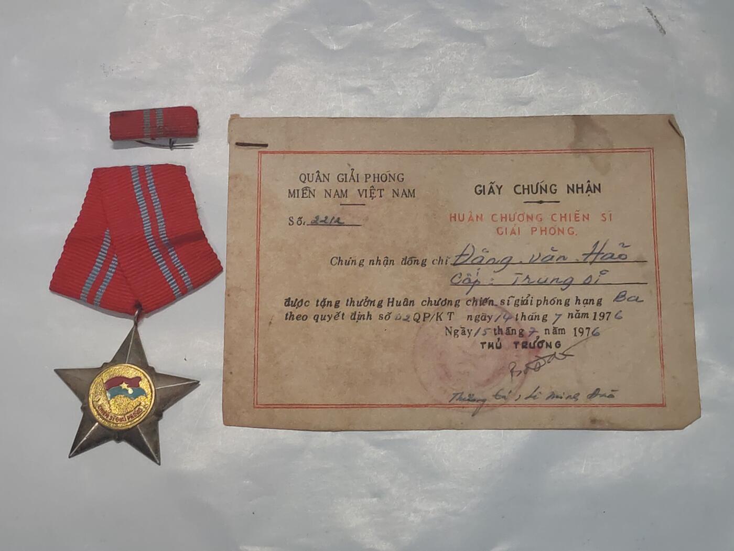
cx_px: 367
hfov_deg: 28.6
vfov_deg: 21.6
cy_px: 276
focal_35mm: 68
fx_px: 1442
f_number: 1.95
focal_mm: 5.52
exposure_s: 1/33
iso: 400
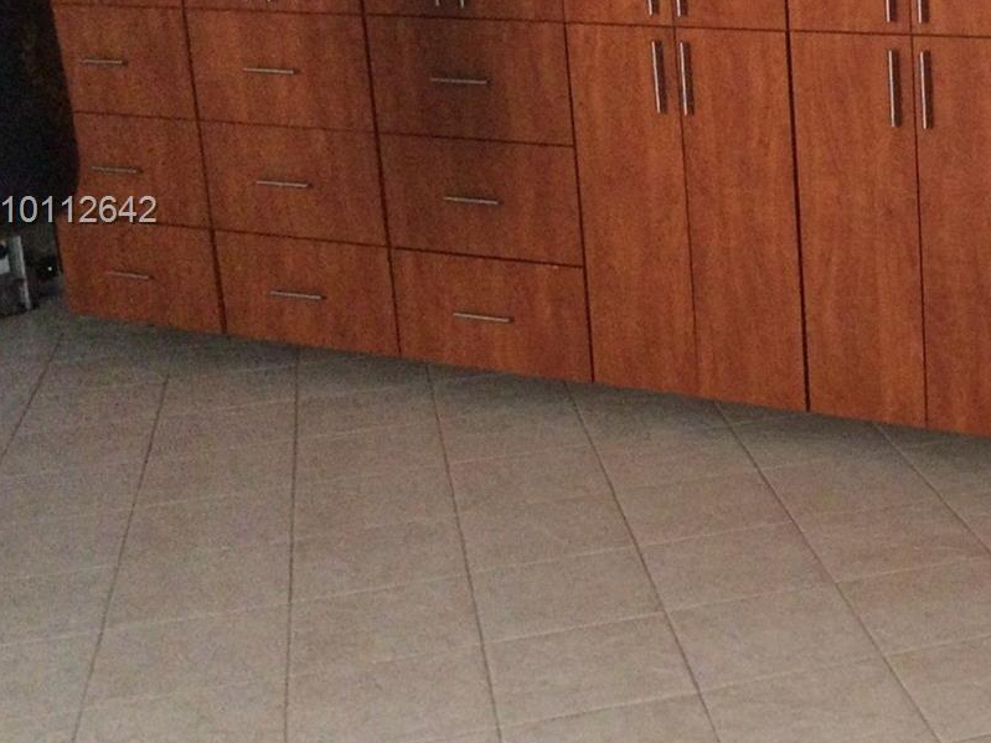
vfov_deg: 22.8
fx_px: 1832
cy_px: 212
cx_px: 961
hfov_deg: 28.6
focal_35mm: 64
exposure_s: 1/15
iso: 320
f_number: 2.4
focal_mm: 3.3
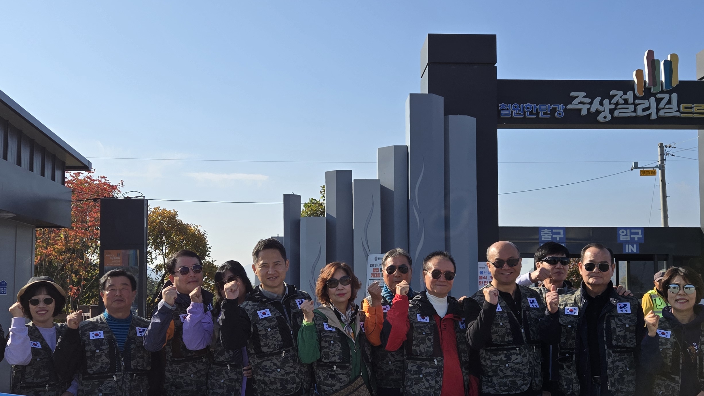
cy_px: 241
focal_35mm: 41
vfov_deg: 28.9
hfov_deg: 49.4
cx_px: 368
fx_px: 765
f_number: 1.8
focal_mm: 5.4
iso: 40
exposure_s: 1/2921
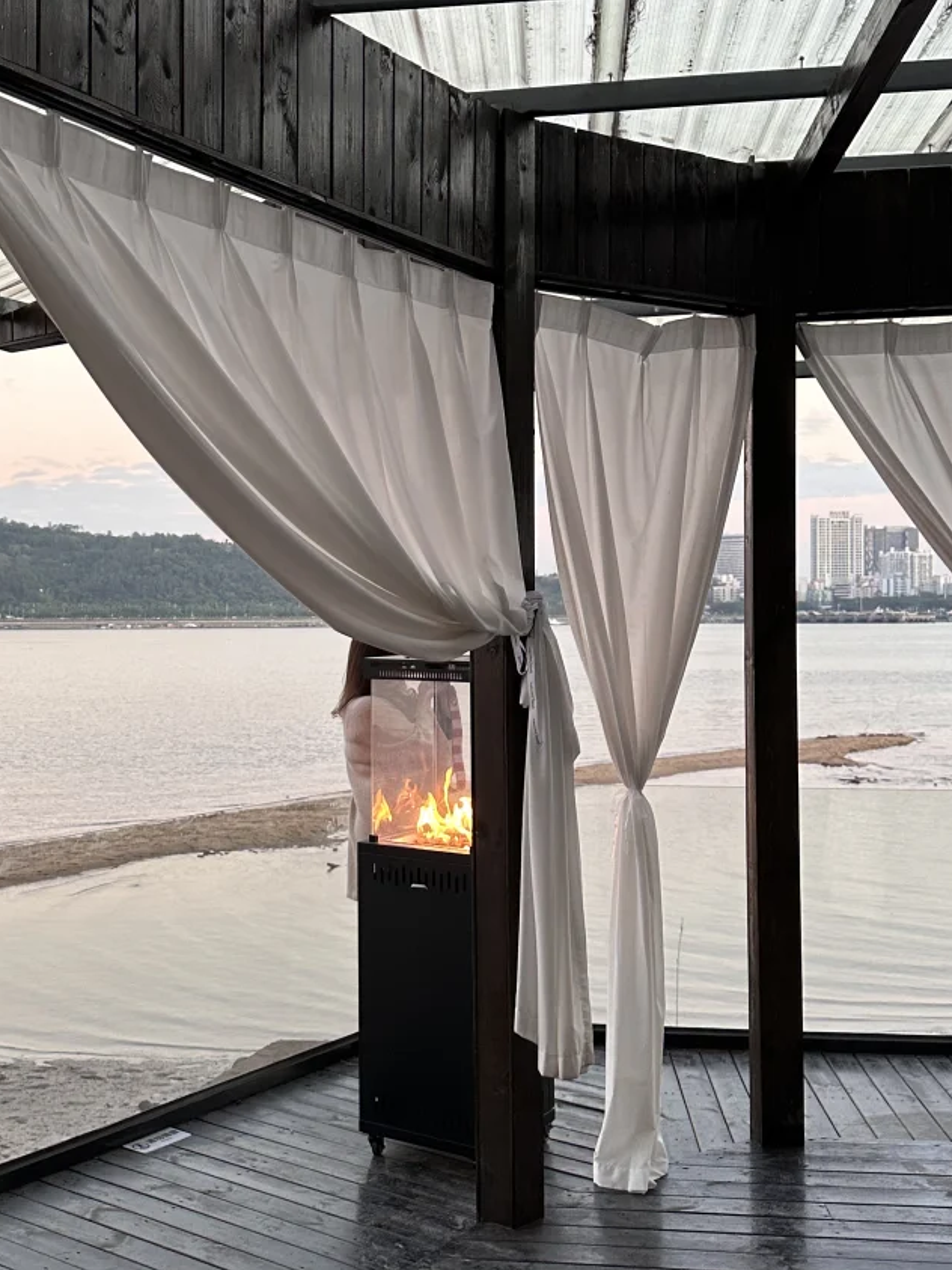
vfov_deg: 45.8
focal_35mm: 41
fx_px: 1504
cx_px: 316
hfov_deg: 34.8
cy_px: 627
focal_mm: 6.86
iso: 200
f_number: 1.78
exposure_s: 1/121
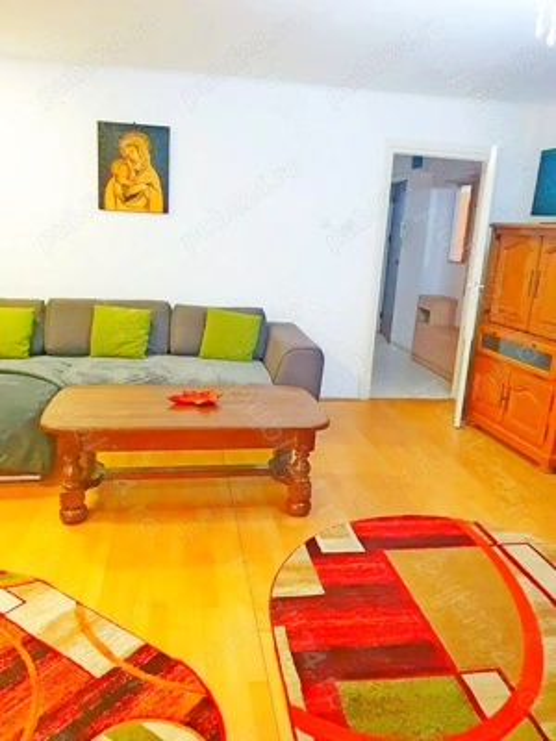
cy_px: 370
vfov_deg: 67.3
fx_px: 557
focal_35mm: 26
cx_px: 278
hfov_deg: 53.1
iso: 640
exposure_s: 1/50
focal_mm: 4.32
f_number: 2.4
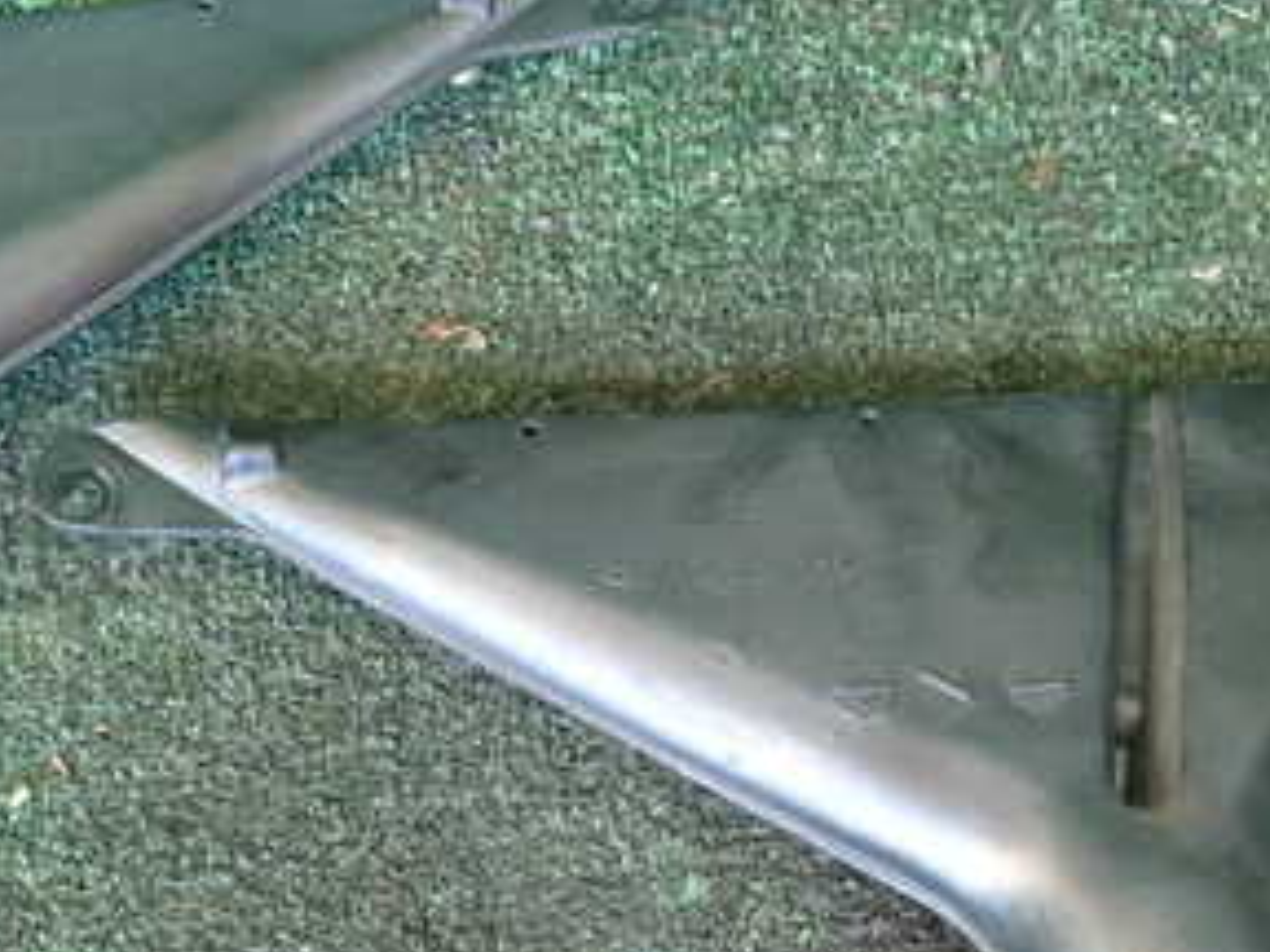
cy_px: 458
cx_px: 428
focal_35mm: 52
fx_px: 1908
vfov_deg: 28.0
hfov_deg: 36.5
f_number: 2
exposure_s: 1/30
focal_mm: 4.5
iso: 400
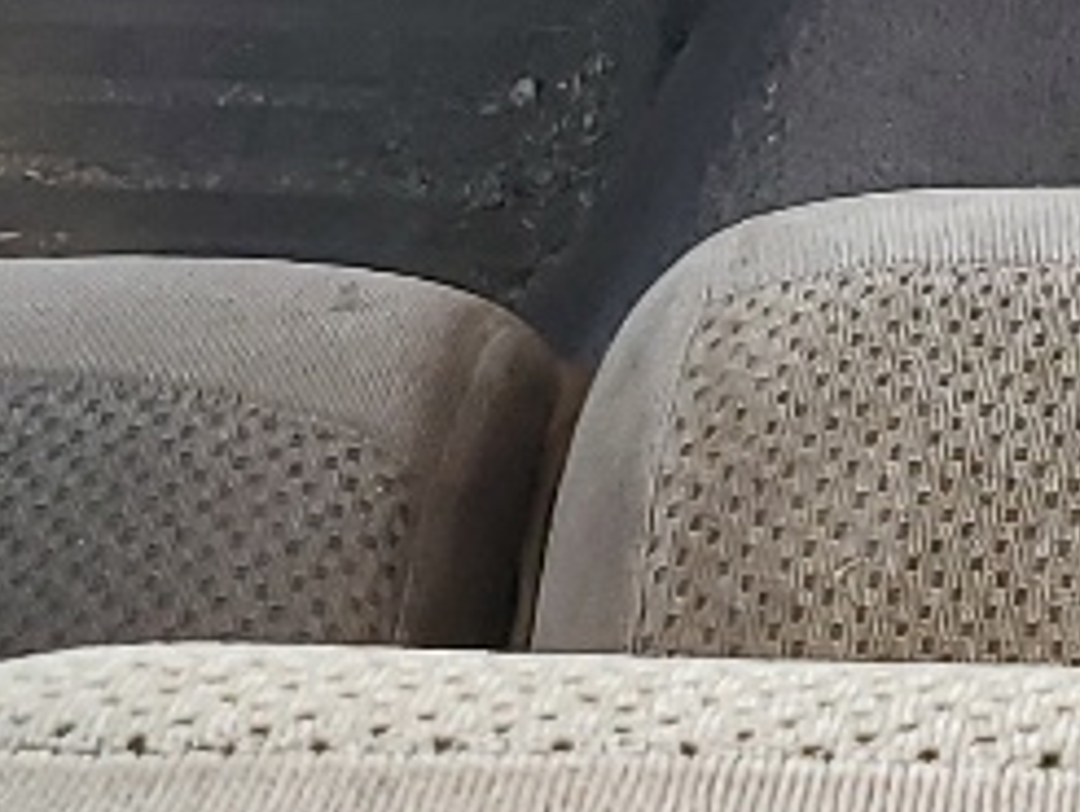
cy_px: -4
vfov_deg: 8.7
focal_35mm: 169
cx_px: 1220
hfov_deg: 11.5
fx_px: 5278
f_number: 1.5
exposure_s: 1/60.2
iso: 73
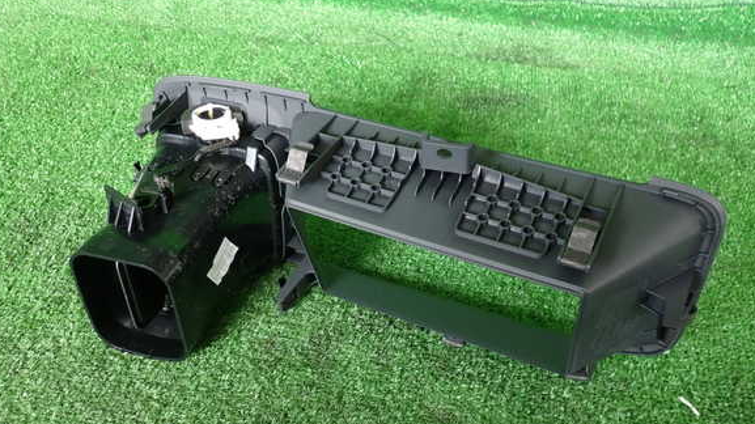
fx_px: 680
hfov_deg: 58.0
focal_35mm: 34
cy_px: 256
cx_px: 379
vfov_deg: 34.5
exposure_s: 1/60
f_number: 2.3
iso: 160
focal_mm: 5.4
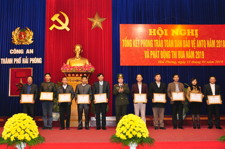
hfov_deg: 53.2
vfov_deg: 36.8
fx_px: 225
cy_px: 74
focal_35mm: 36
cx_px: 112
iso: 800
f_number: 5
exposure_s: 1/60
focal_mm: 24
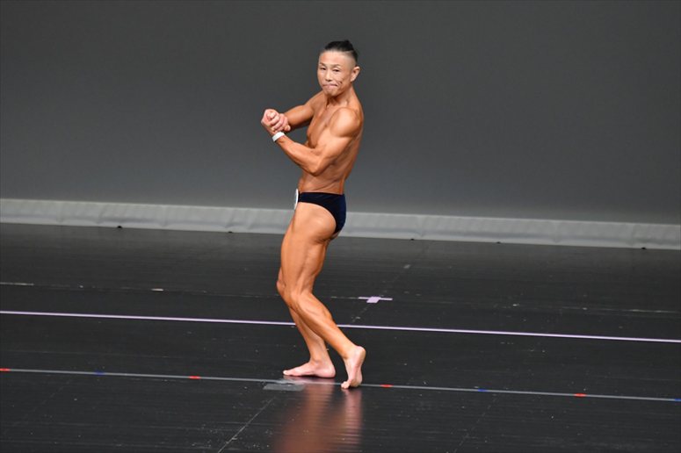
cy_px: 226
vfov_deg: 4.0
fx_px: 6523
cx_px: 340
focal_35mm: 345
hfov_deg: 6.0
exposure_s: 1/400
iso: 4000
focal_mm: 230
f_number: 5.6
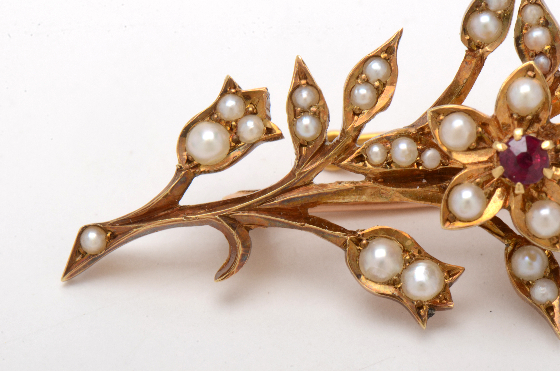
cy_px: 186
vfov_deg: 10.7
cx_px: 280
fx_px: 1979
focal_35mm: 128
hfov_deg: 16.1
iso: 160
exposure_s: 1/125
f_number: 29
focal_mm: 85
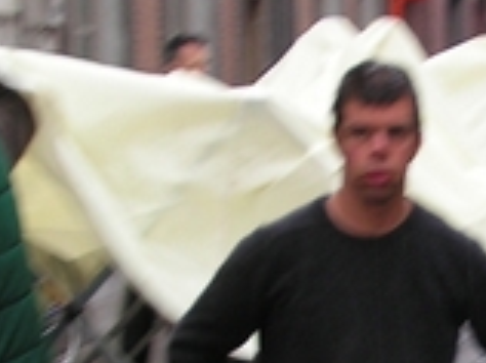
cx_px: 492
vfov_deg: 10.7
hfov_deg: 14.2
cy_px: 320
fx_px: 1921
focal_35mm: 137
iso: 64
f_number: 3.2
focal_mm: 6
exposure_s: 1/40
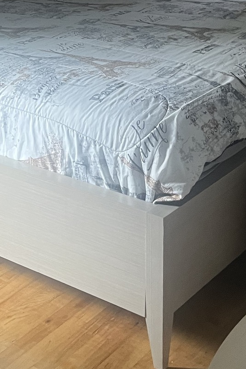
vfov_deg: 24.5
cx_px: 22
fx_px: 799
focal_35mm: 78
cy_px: -24
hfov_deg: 17.2
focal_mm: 5.1
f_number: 1.6
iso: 250
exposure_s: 1/60
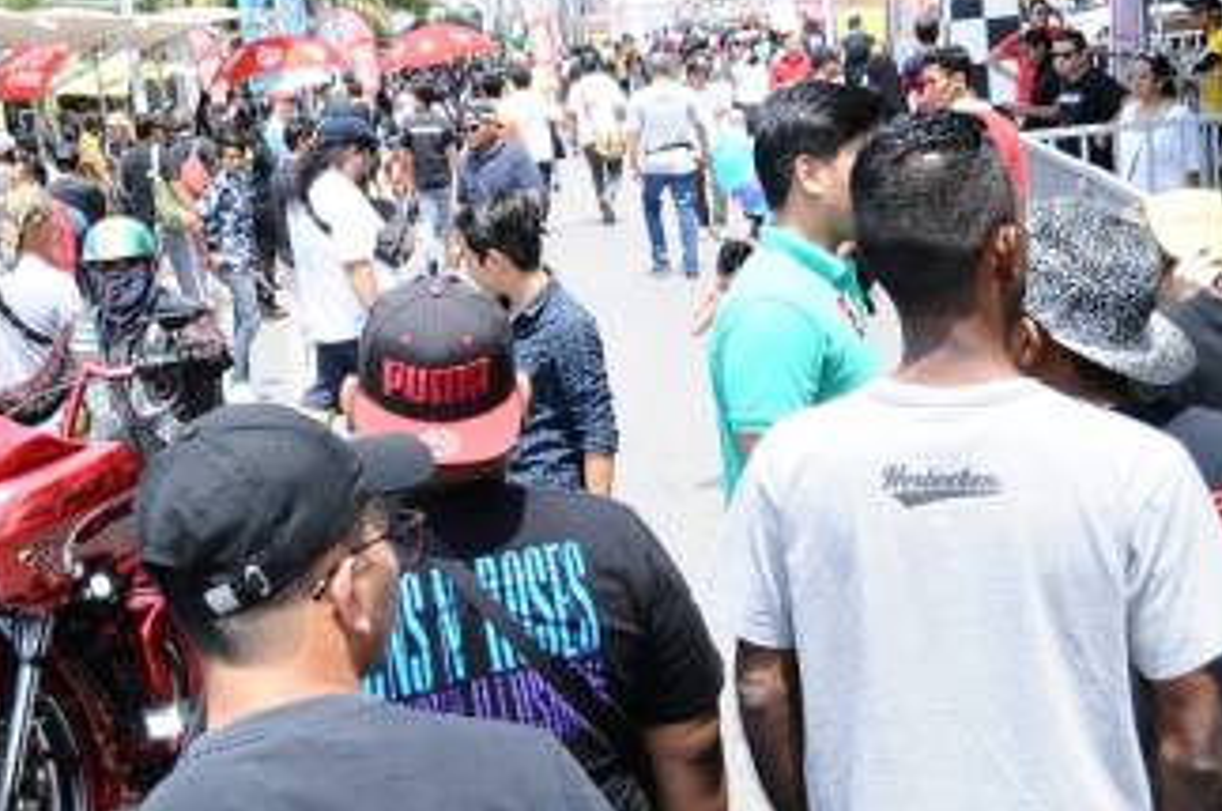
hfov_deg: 39.4
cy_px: 419
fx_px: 1695
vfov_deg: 26.9
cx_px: 460
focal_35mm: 50
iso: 800
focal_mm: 18
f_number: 3.5
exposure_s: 1/4000
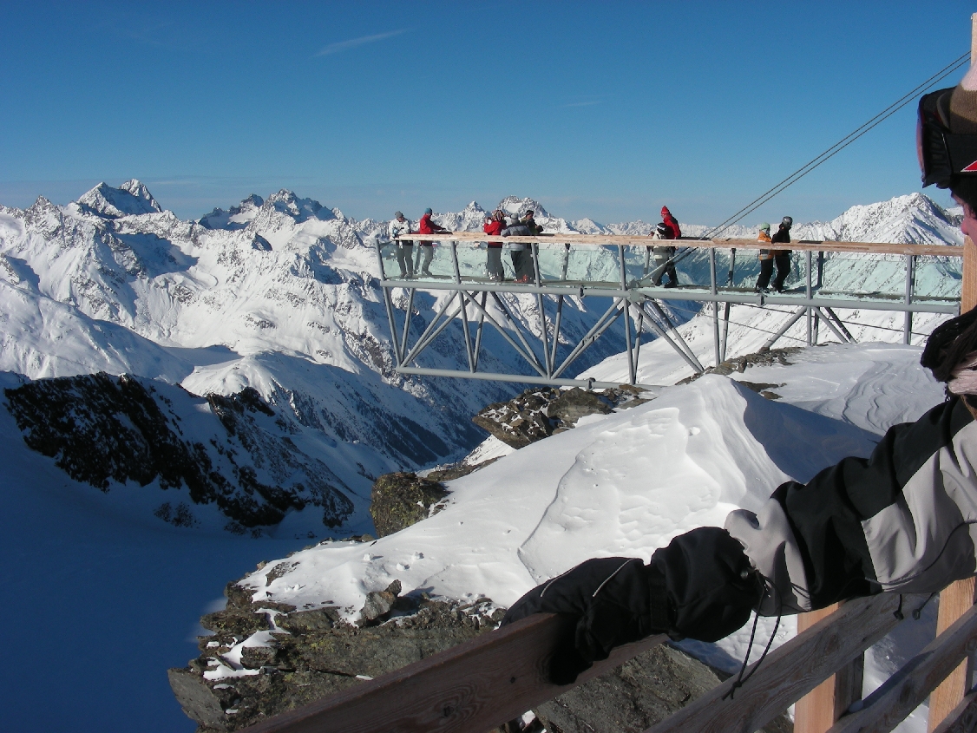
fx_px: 1073
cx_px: 488
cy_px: 366
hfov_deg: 49.0
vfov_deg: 37.7
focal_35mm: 38
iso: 50
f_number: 5.6
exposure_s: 1/628
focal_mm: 6.3
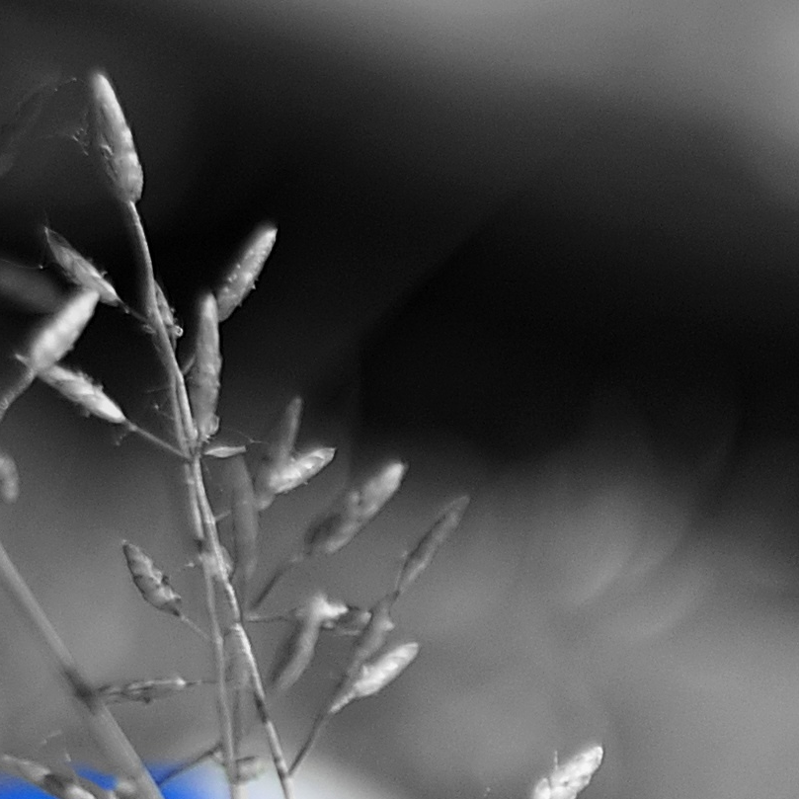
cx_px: 1449
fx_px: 12352
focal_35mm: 473
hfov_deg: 3.7
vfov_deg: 3.7
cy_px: 1485
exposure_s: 1/4000
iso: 100
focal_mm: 50
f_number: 1.8
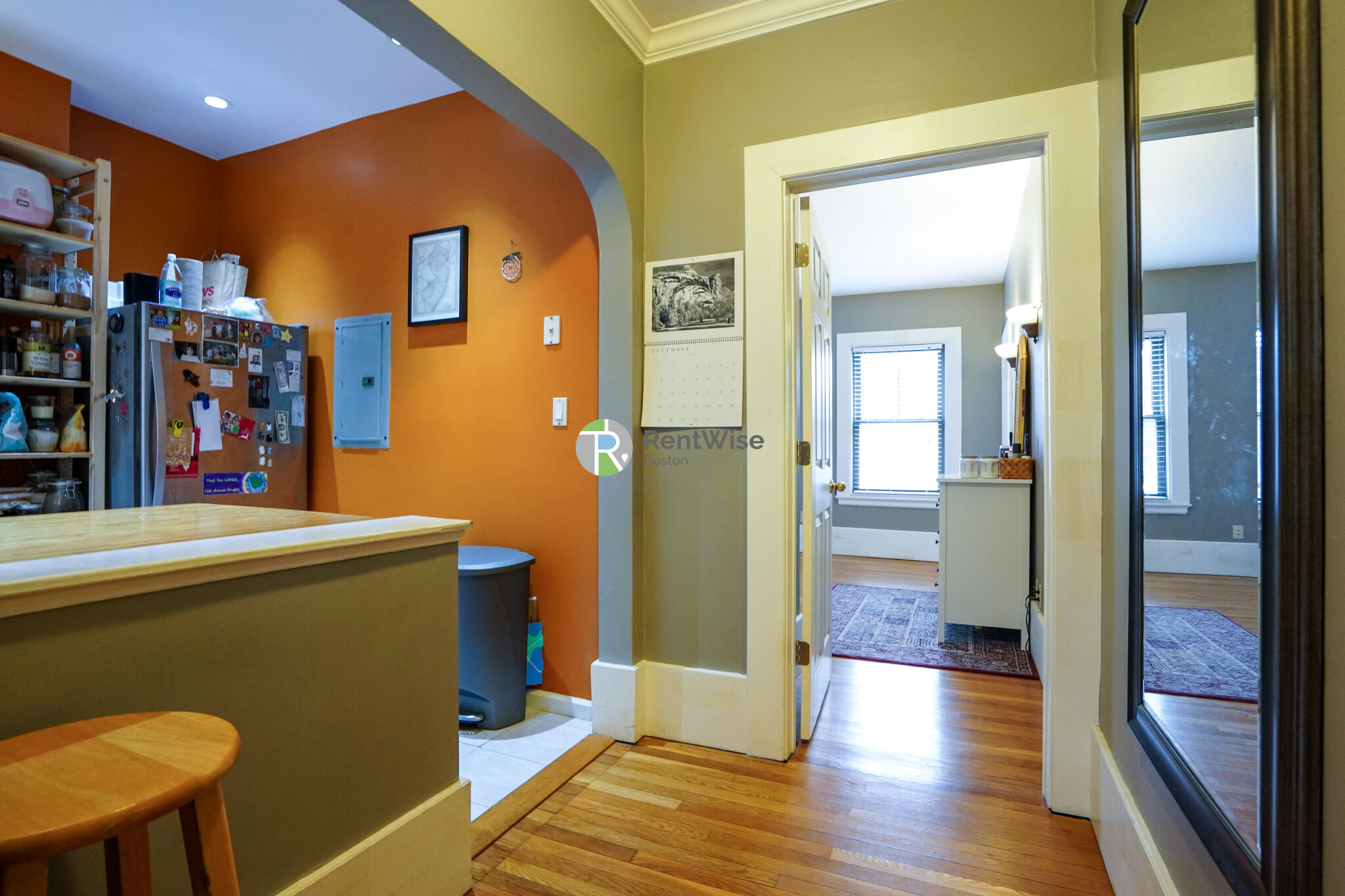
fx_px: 598
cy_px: 448
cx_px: 672
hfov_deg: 96.7
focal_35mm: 16
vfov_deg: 73.7
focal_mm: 16
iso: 3200
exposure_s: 1/30
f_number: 6.3
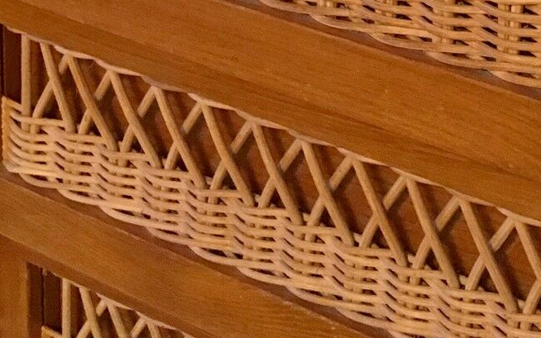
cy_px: -430
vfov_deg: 11.8
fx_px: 1386
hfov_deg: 21.7
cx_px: 451
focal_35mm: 94
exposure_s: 1/20
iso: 200
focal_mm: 4.15
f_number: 2.2
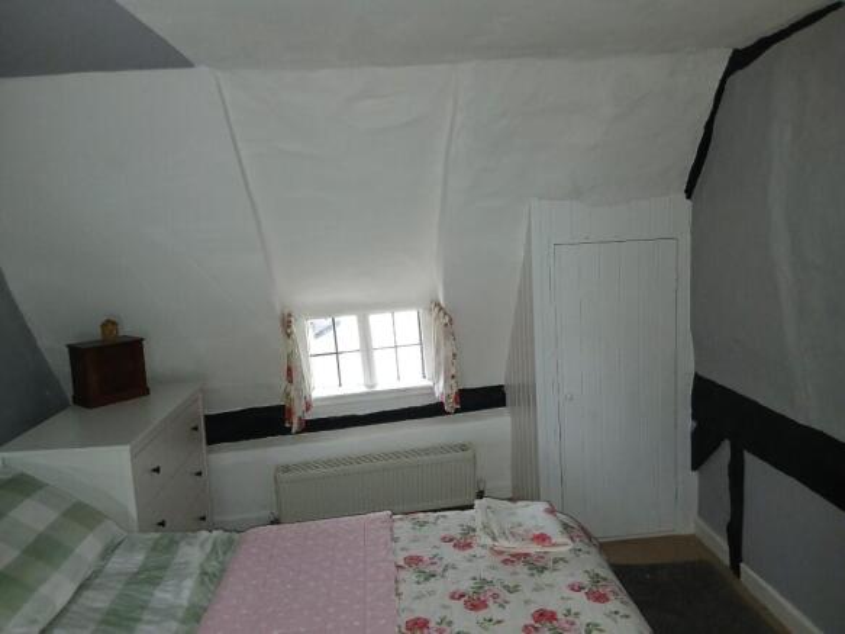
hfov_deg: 67.3
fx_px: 635
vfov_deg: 53.0
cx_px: 422
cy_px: 317
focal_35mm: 26
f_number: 1.8
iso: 250
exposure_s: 1/33.3
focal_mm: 3.98
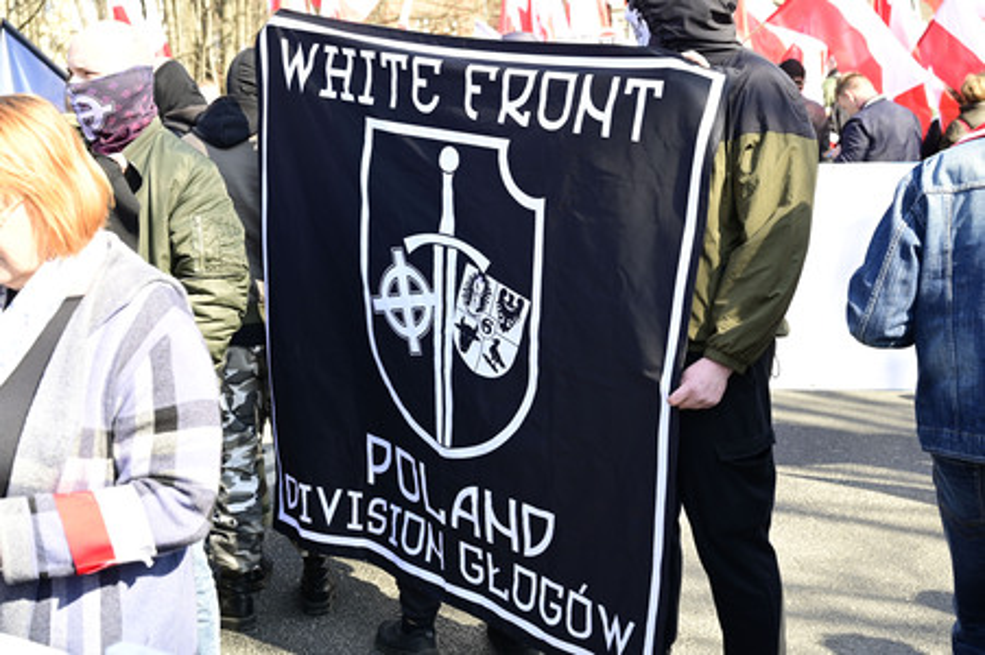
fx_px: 1285
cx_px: 492
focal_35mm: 47
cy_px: 328
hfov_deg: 41.9
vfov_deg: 28.6
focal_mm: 47
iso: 250
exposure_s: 1/200
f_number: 5.6
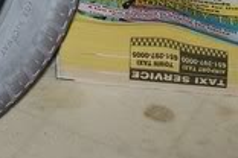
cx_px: -29
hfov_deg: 11.8
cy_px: -123
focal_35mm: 171
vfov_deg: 7.8
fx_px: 1130
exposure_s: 1/60
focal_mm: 6.7
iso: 80
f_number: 2.8
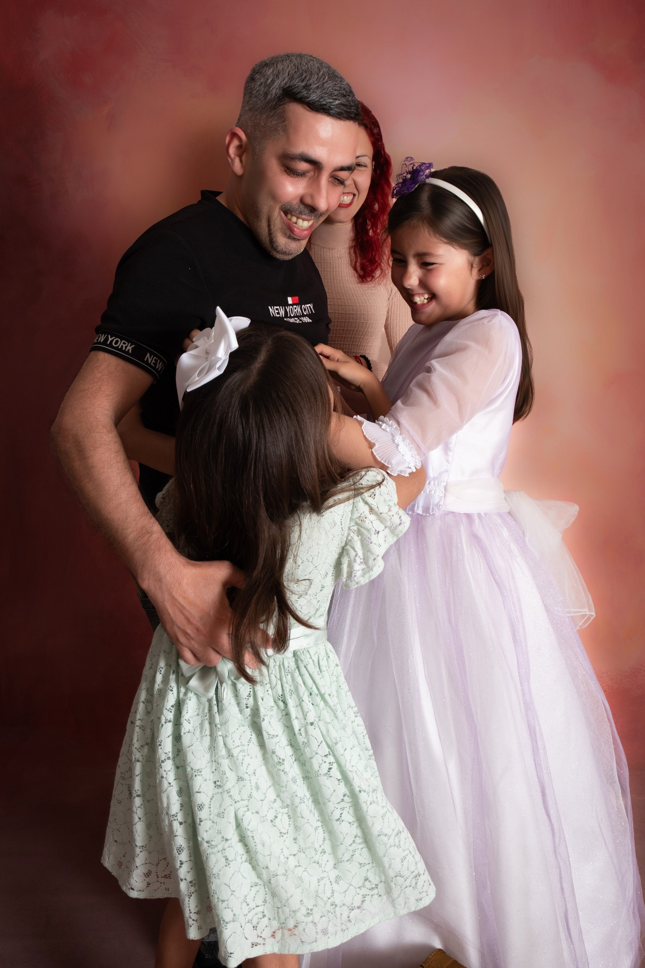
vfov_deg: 73.7
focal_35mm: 24
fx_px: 645
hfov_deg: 53.1
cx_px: 322
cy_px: 484
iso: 125
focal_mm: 16
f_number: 5
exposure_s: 1/100
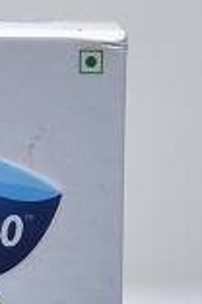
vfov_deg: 5.1
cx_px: -29
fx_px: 3407
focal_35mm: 403
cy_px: 352
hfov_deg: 3.4
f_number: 4
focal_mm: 120
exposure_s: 1/125
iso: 1600
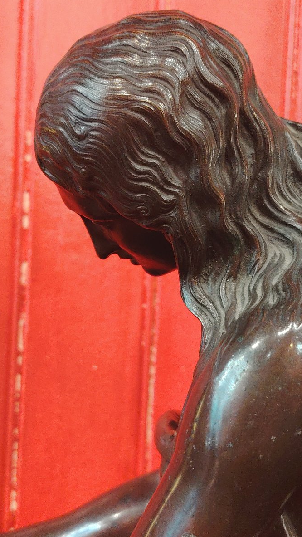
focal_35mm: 53
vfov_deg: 39.2
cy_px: 269
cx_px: 163
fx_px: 755
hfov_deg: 22.6
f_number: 4
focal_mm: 5.25
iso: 1405
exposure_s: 1/25
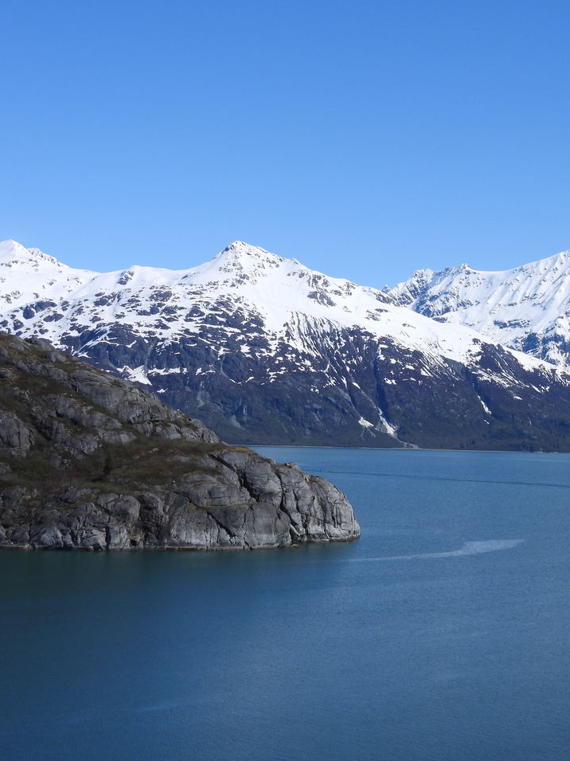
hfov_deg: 22.9
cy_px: 382
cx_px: 458
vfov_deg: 30.7
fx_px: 1383
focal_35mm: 63
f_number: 4
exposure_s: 1/1600
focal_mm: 8.4
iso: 100
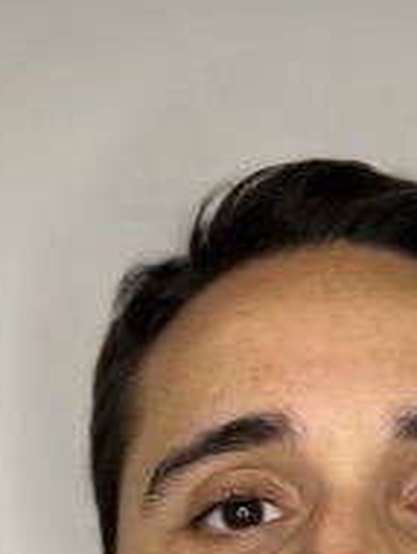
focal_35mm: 82
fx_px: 1314
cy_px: 749
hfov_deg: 17.7
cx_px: 379
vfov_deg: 21.2
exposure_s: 1/50
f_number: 1.5
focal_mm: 5.7
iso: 80
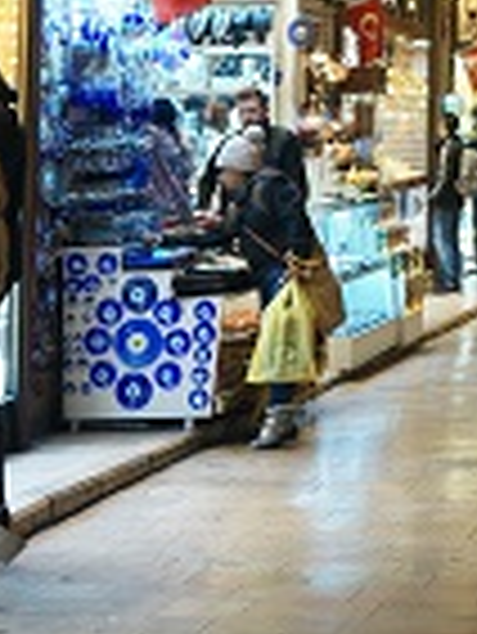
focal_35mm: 98
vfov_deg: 19.2
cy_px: -72
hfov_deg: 13.7
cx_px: 819
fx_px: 1798
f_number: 4
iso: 200
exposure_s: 1/60
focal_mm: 16
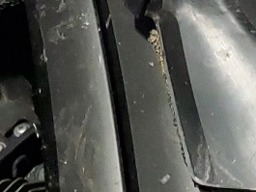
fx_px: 1162
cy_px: -330
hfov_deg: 12.3
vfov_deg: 8.3
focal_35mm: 157
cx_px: -46
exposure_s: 1/24
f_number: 1.5
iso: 311
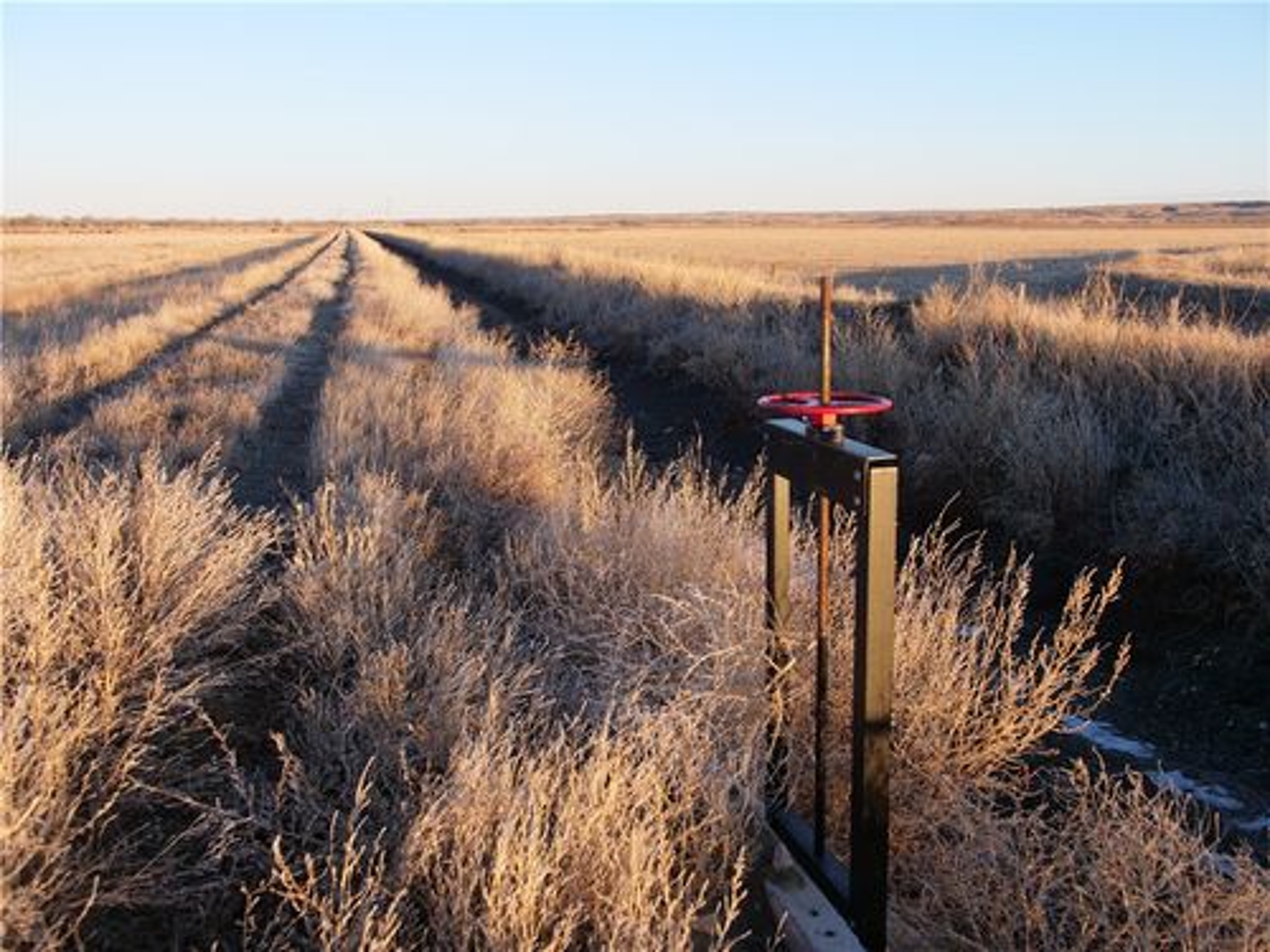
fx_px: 1247
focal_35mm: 34
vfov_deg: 41.8
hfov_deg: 54.0
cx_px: 635
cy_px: 476
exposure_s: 1/500
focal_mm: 17
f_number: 2.8
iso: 200
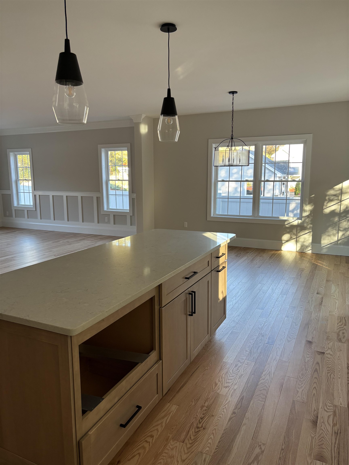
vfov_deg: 67.3
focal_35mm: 26
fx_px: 350
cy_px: 232
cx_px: 174
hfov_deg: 53.1
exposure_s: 1/102
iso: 125
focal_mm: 5.96
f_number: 1.6
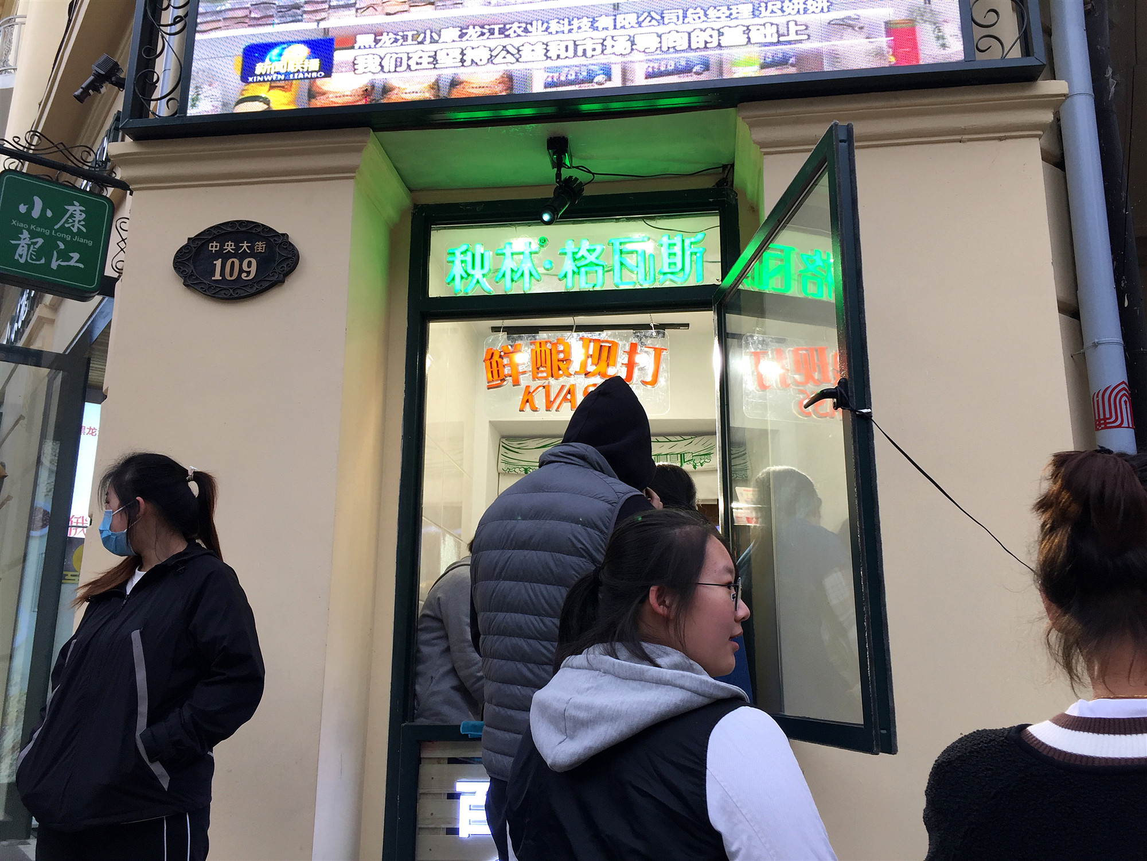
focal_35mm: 29
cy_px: 430
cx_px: 574
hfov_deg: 61.7
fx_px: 961
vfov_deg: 48.2
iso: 40
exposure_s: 1/100
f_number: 2.2
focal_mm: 4.15
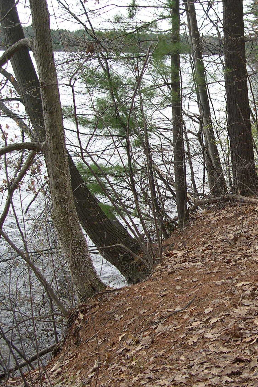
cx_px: 242
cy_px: 194
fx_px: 570
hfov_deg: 24.6
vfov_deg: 37.5
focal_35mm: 53
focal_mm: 8
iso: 100
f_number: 2.8
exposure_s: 1/338
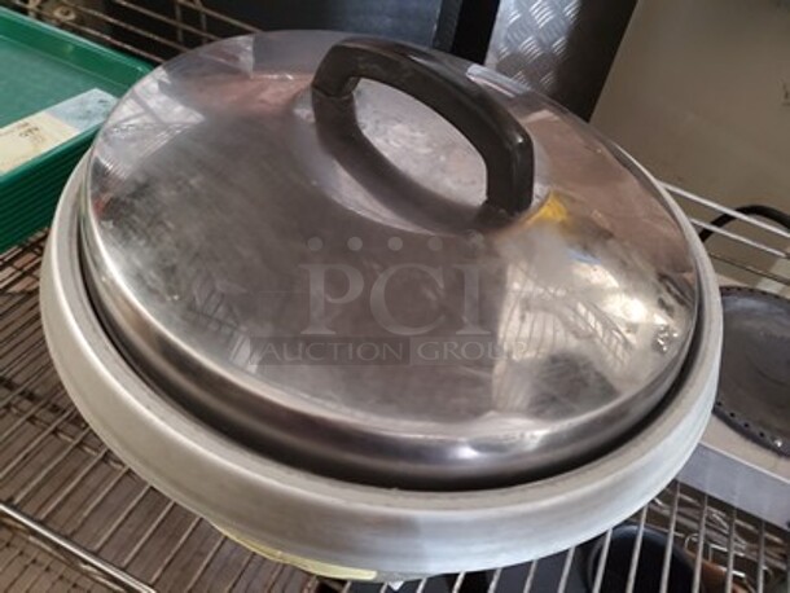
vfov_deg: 53.1
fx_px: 594
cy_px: 296
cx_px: 395
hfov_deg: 67.3
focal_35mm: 26
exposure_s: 1/12
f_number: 1.5
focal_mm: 4.3
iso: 640
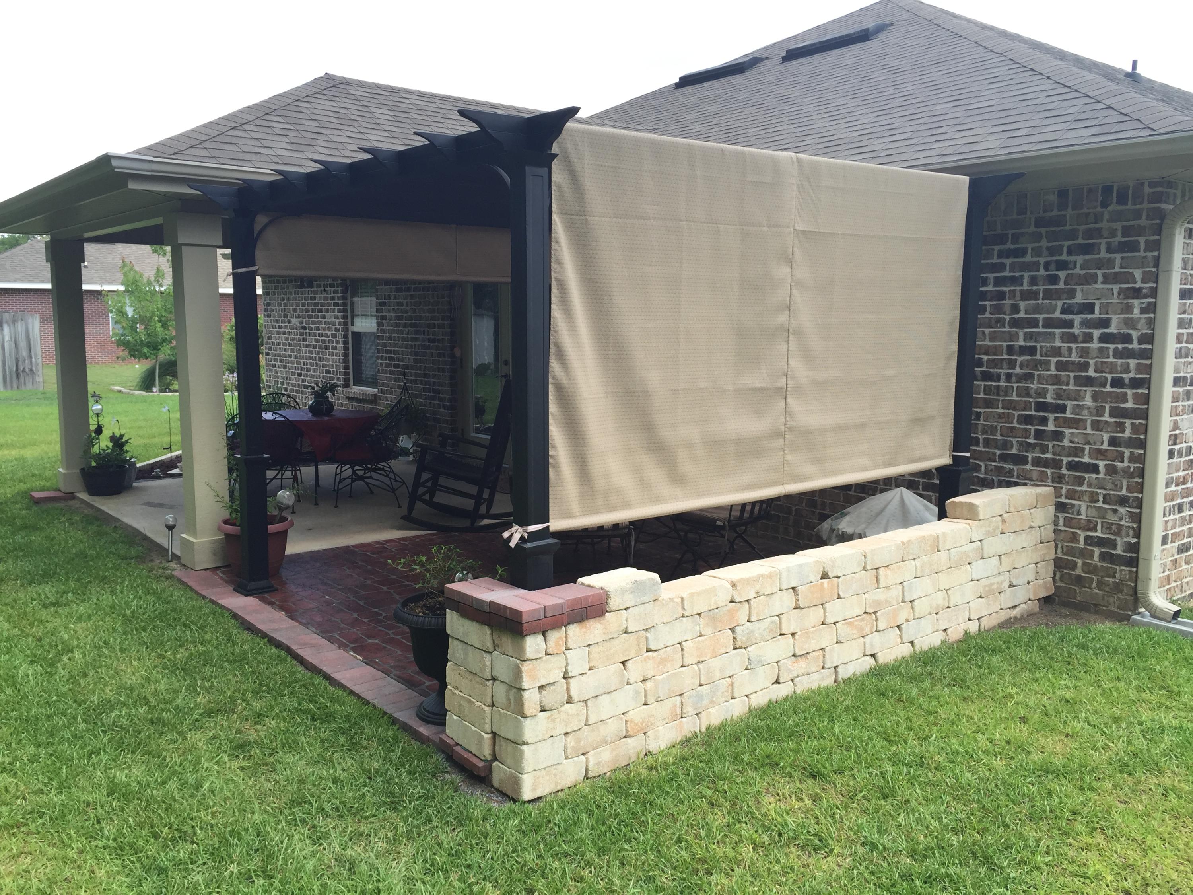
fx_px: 999
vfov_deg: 48.2
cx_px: 596
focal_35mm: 29
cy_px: 448
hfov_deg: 61.7
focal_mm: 4.15
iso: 32
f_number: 2.2
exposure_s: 1/366
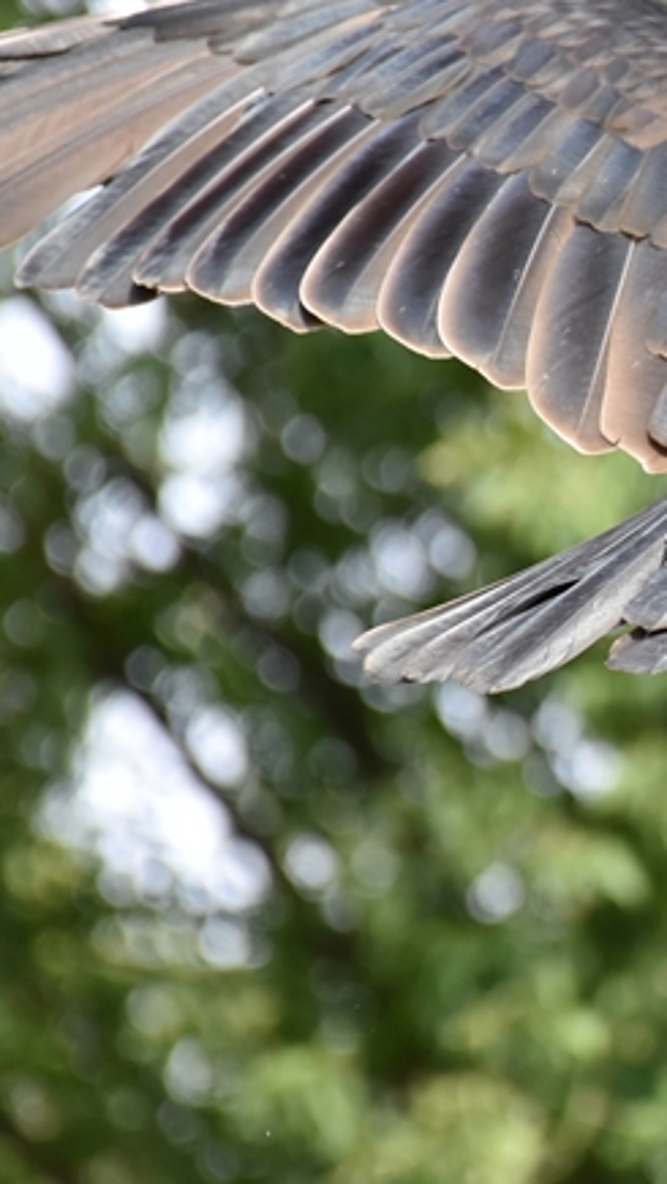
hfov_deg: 2.3
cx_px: 1035
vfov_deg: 4.2
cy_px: 407
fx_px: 16271
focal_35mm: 518
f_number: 5.6
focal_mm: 140
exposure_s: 1/1000
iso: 800
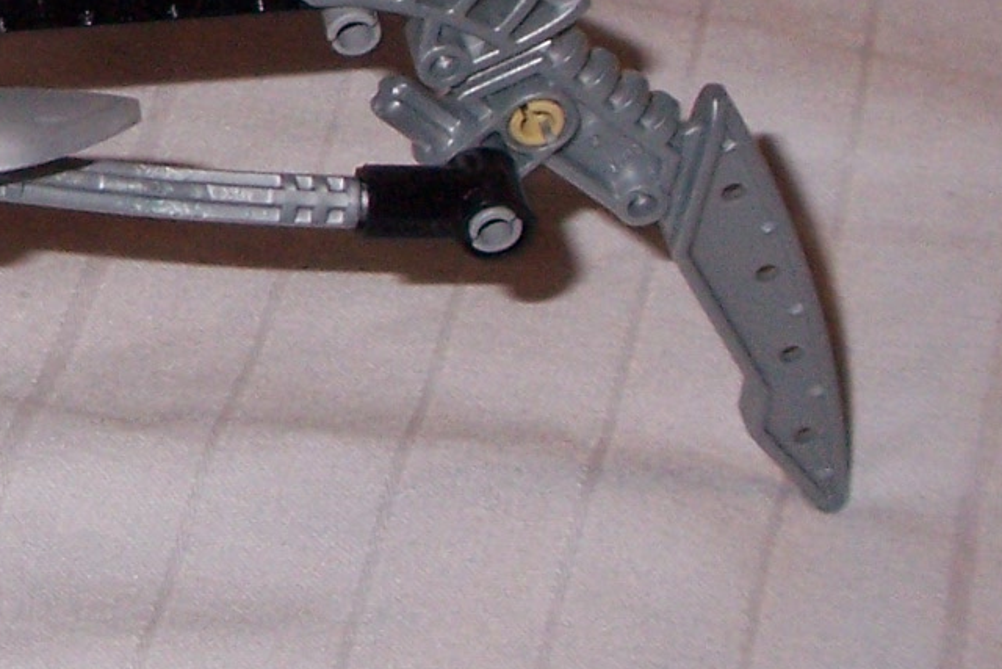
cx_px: -451
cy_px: -28
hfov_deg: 12.1
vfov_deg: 8.4
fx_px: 4538
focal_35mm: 163
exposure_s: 1/80
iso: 125
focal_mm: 8
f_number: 4
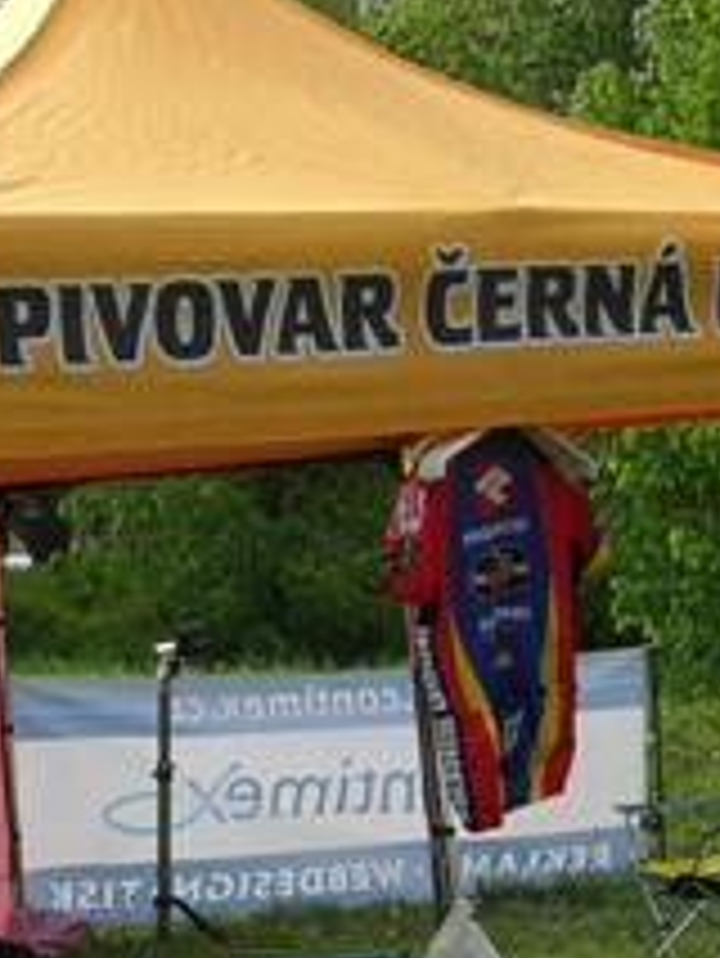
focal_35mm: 114
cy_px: 607
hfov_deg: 13.0
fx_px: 3158
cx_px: 230
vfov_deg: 17.2
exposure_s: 1/245
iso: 64
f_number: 4.8
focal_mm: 7.8
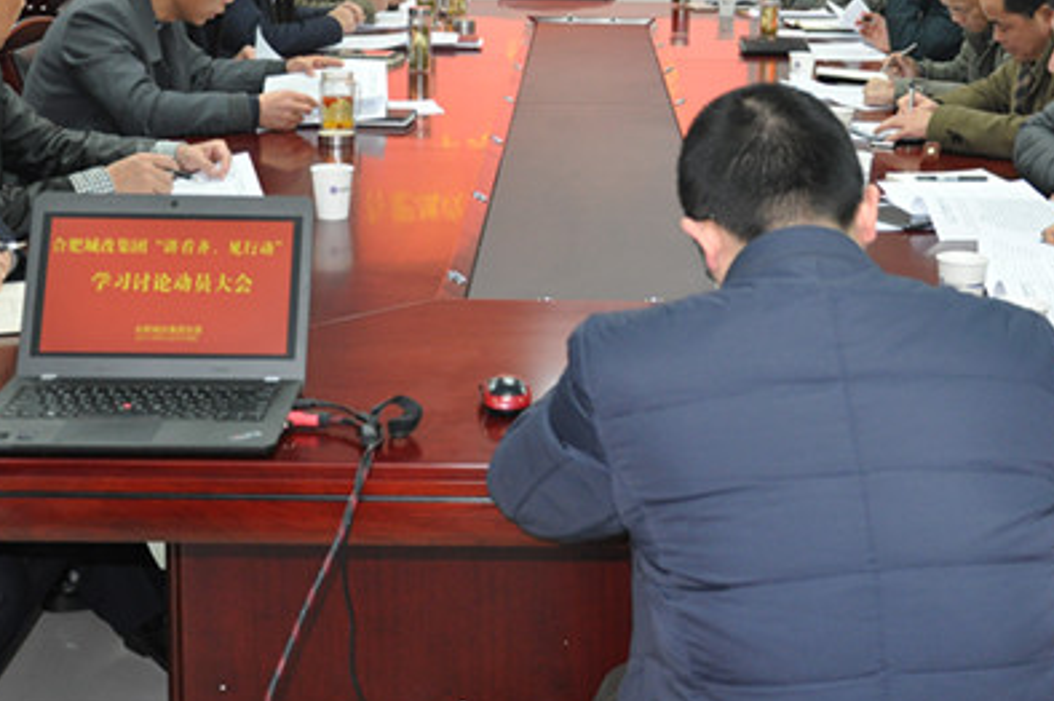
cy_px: 138
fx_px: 1809
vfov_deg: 21.7
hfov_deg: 32.3
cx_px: 658
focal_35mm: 62
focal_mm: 25
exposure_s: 1/60
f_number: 4
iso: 800
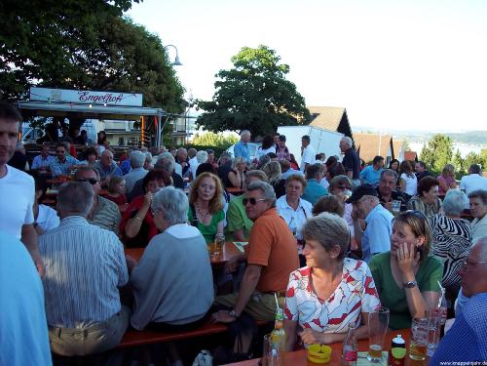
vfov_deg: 36.8
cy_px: 183
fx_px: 549
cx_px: 244
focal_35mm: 39
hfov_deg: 47.9
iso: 100
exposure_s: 1/180
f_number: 3.4
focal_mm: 8
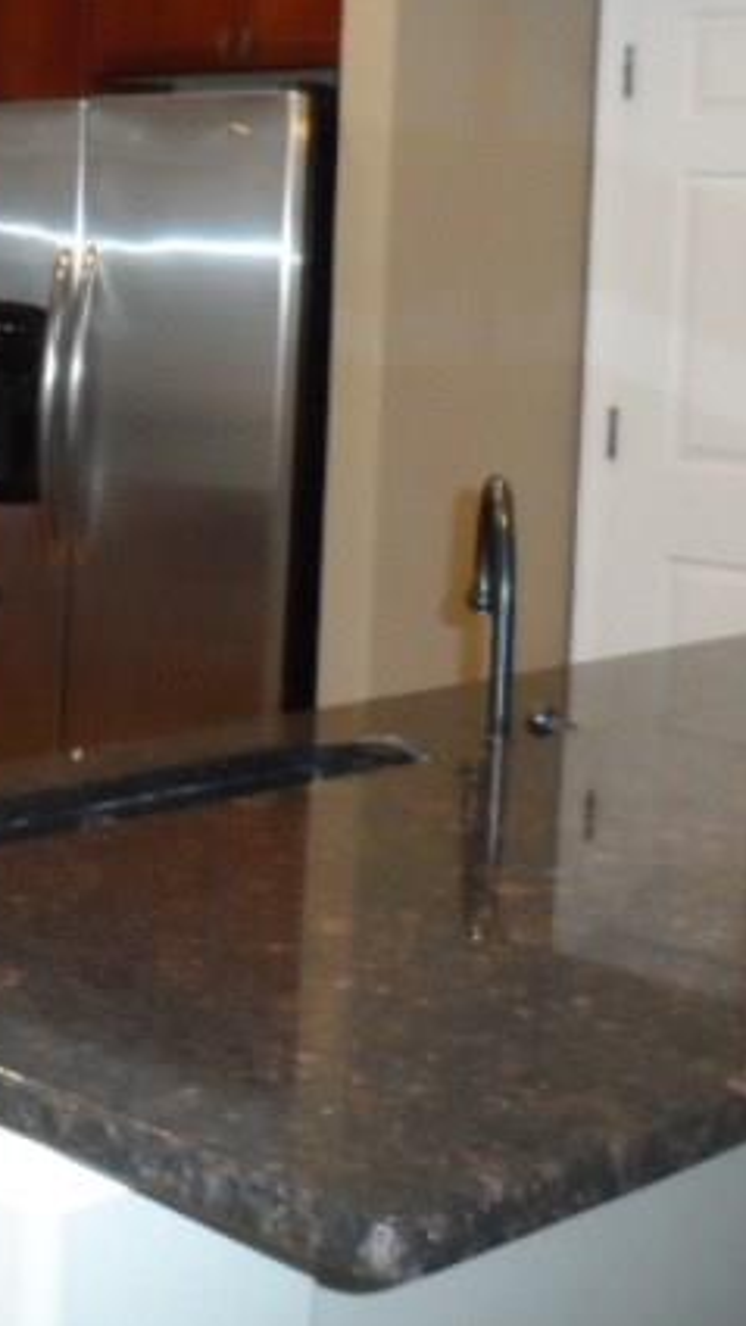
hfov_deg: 17.1
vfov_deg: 32.8
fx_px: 2216
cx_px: -396
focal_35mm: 63
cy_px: 365
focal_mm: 4
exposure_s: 1/30
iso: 400
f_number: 3.2
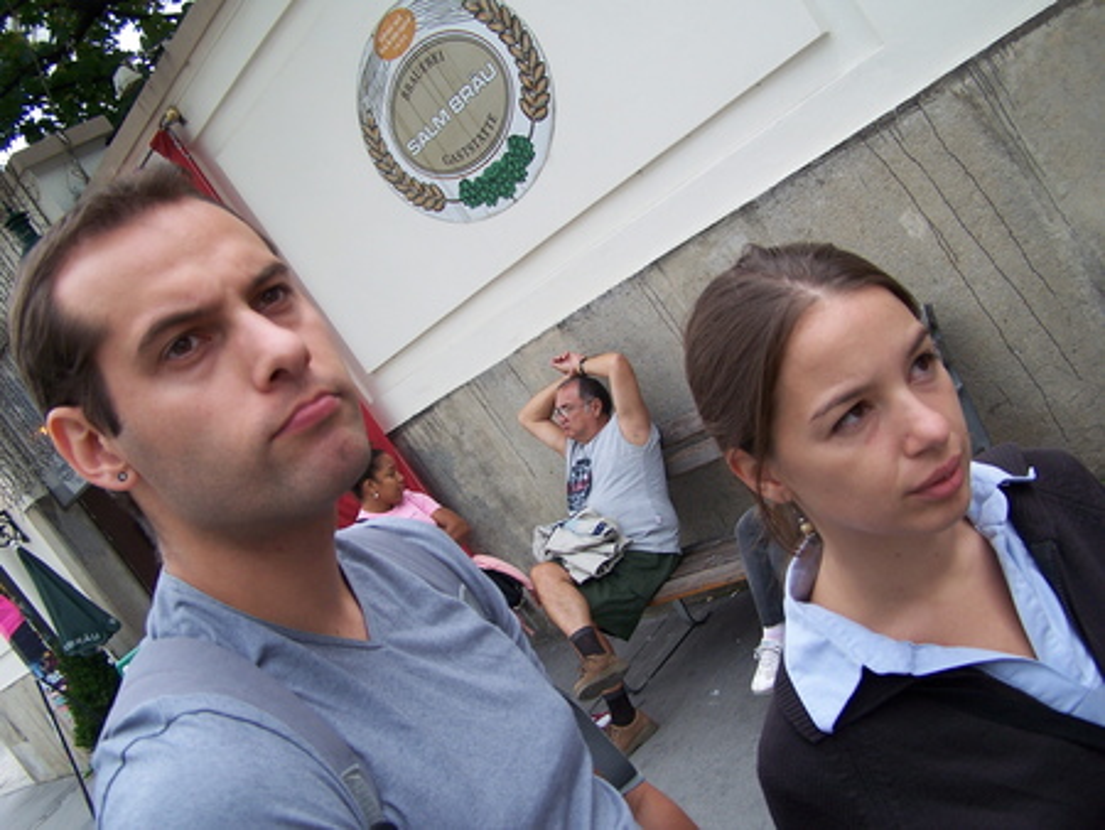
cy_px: 415
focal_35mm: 38
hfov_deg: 49.0
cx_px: 552
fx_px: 1214
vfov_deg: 37.8
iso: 80
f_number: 2.8
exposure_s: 1/160
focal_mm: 6.3
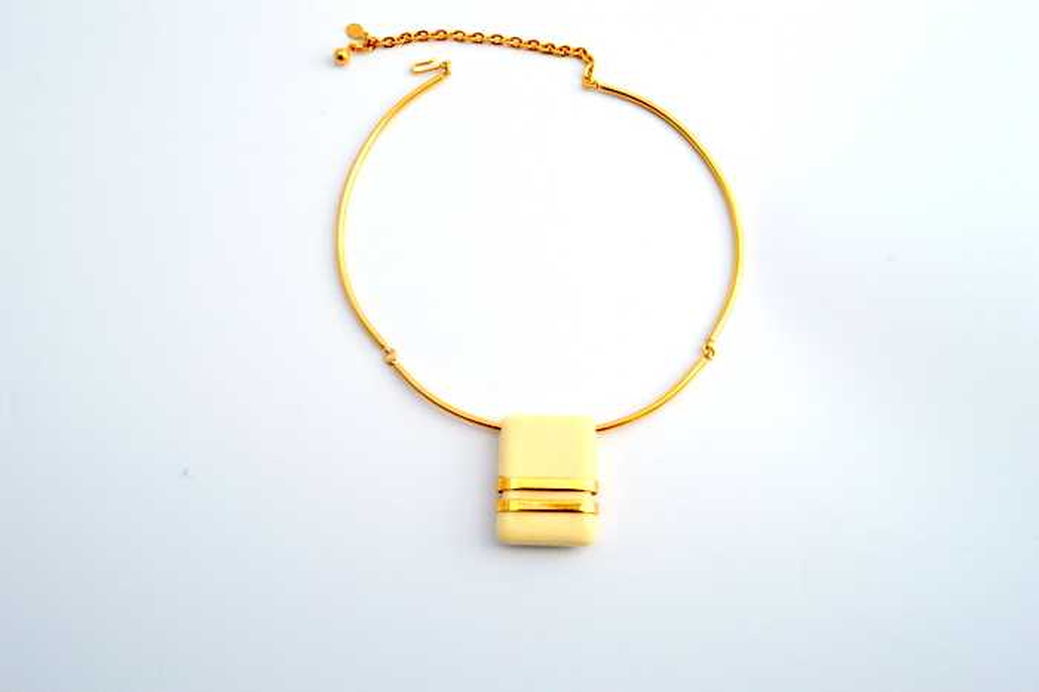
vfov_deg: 43.6
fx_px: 865
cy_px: 346
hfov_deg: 62.0
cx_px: 520
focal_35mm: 30
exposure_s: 1/250
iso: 100
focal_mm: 20
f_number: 8
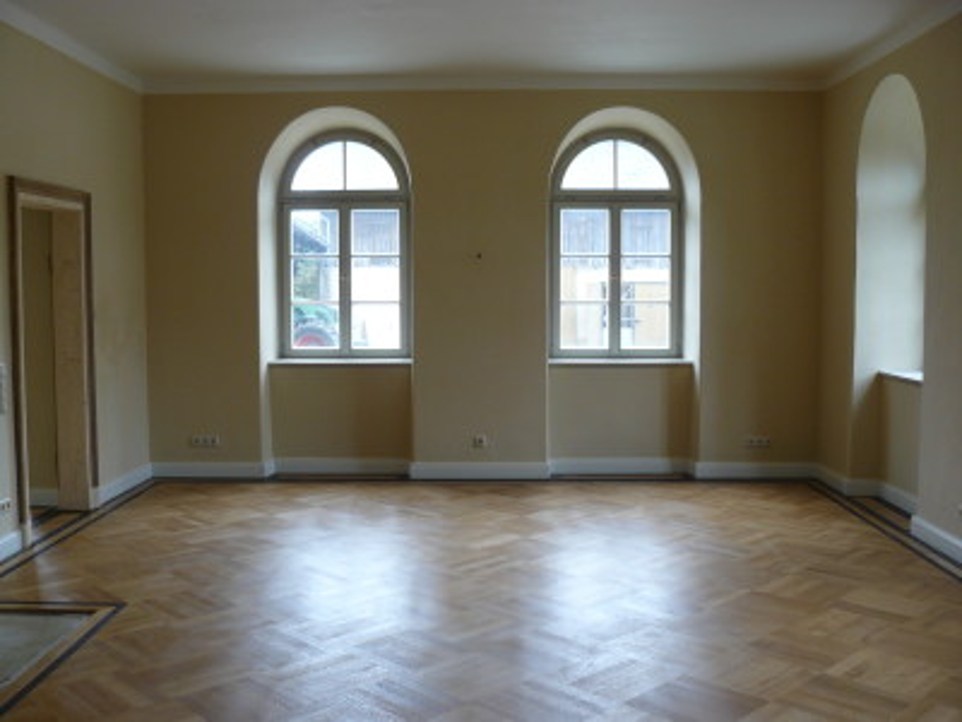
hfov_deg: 51.4
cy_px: 361
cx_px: 481
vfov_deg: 39.7
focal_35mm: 36
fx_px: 1000
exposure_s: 1/50
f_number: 2.8
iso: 100
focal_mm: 6
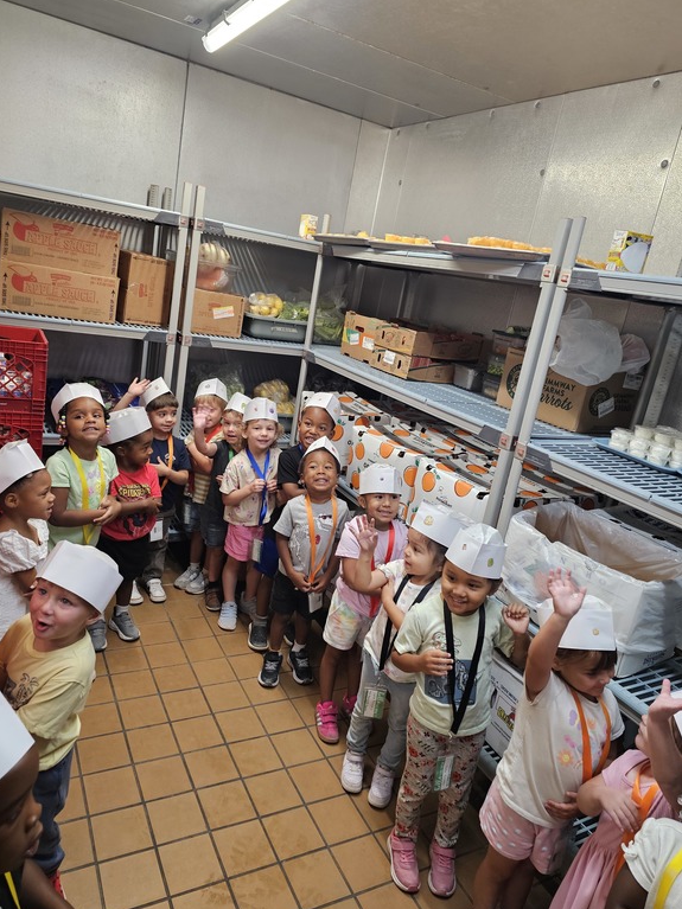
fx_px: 631
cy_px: 449
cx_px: 329
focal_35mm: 24
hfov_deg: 56.8
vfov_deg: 71.6
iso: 250
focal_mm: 6.3
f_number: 1.7
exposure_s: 1/170
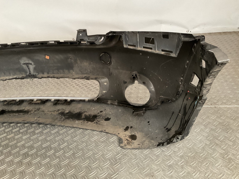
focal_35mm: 29
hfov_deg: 61.7
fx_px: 200
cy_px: 90
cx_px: 120
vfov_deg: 48.2
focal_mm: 3
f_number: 1.8
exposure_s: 1/50
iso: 125
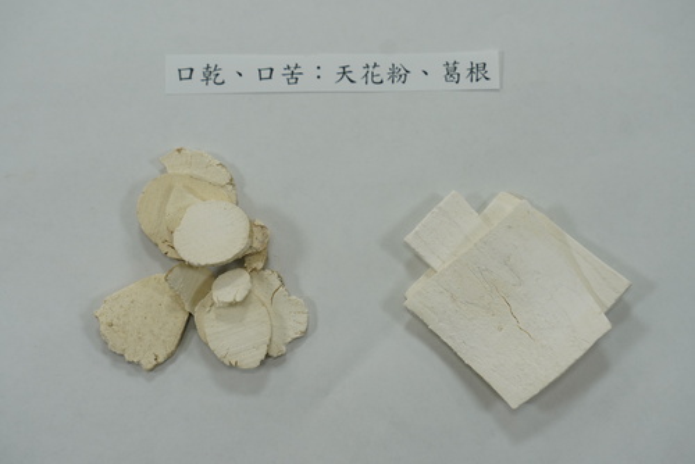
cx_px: 348
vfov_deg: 19.5
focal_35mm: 70
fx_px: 1352
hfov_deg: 28.8
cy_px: 232
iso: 500
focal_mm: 70
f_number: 4
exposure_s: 1/160
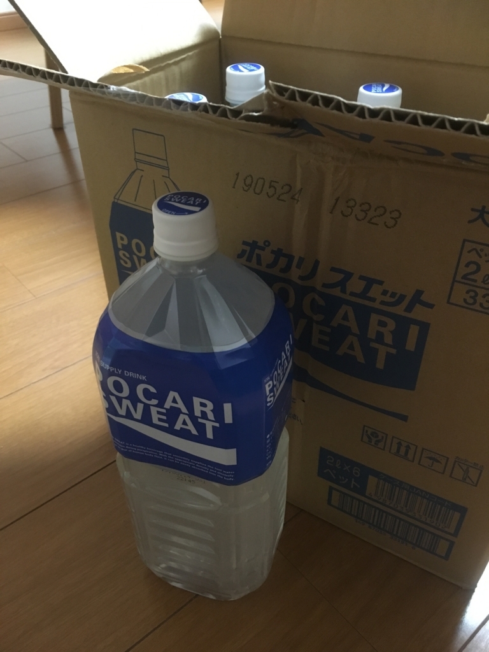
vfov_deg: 61.7
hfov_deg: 48.2
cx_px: 244
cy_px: 326
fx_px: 546
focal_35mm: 29
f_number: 2.2
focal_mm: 4.15
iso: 250
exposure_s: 1/15
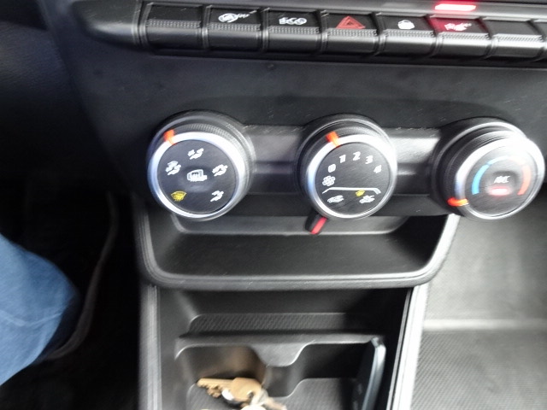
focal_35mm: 24
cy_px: 205
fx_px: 379
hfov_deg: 71.6
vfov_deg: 56.8
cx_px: 274
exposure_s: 1/15
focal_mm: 4.25
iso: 800
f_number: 3.5
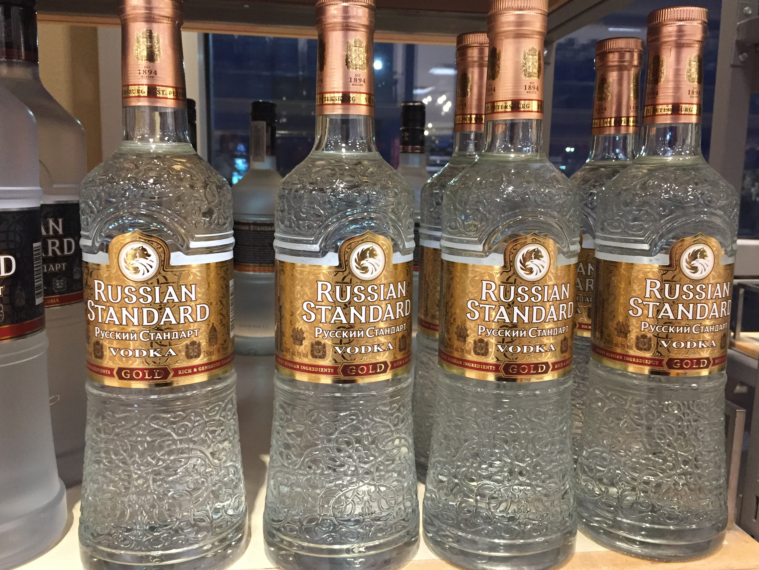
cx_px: 380
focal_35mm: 29
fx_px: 636
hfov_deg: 61.7
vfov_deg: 48.2
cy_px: 285
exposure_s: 1/30
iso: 200
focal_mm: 4.15
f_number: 2.2
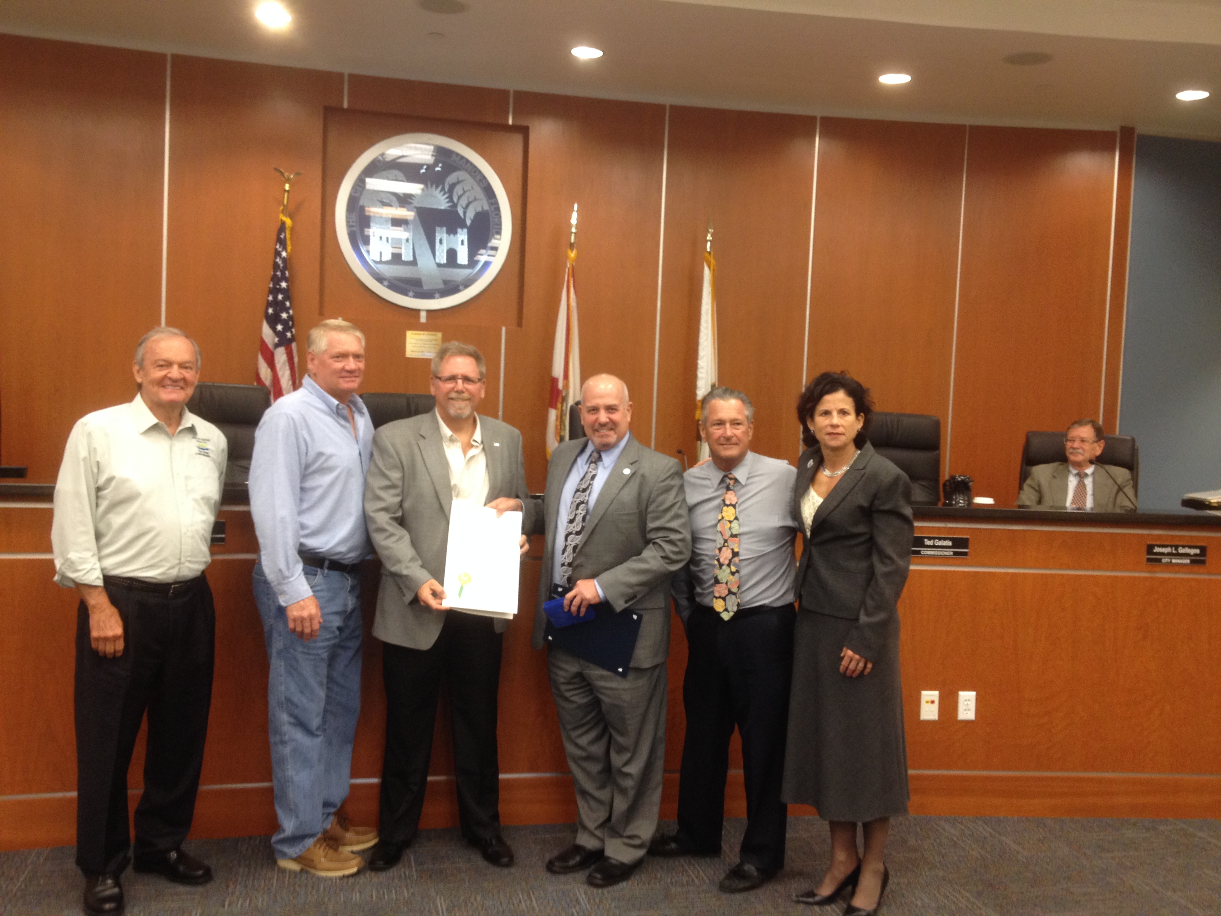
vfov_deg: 40.7
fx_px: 1235
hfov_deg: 52.6
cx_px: 610
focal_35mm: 35
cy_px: 458
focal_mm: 4.28
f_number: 2.4
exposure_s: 1/20
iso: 125
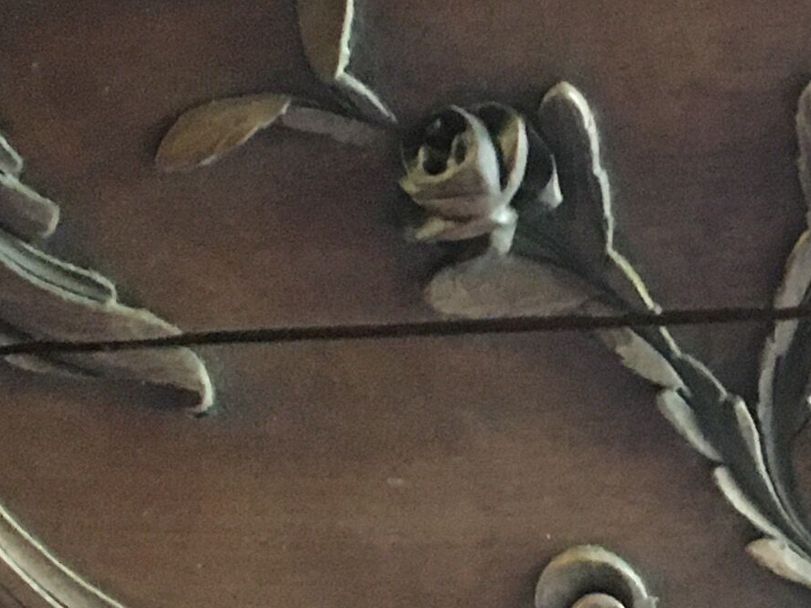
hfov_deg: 14.7
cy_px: 434
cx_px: 768
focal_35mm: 132
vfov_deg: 11.2
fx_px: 3092
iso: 500
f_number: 2.2
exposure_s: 1/17
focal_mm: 4.15
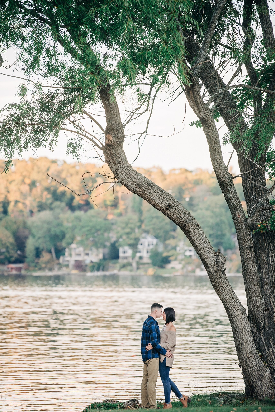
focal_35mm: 175
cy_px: 206
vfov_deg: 11.7
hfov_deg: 7.9
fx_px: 2004
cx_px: 138
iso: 500
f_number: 3.2
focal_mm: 175
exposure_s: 1/640
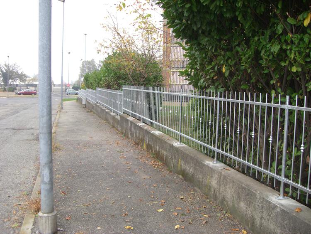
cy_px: 117
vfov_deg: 37.7
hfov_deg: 49.0
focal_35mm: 38
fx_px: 342
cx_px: 156
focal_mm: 6.2
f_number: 2.7
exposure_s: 1/200
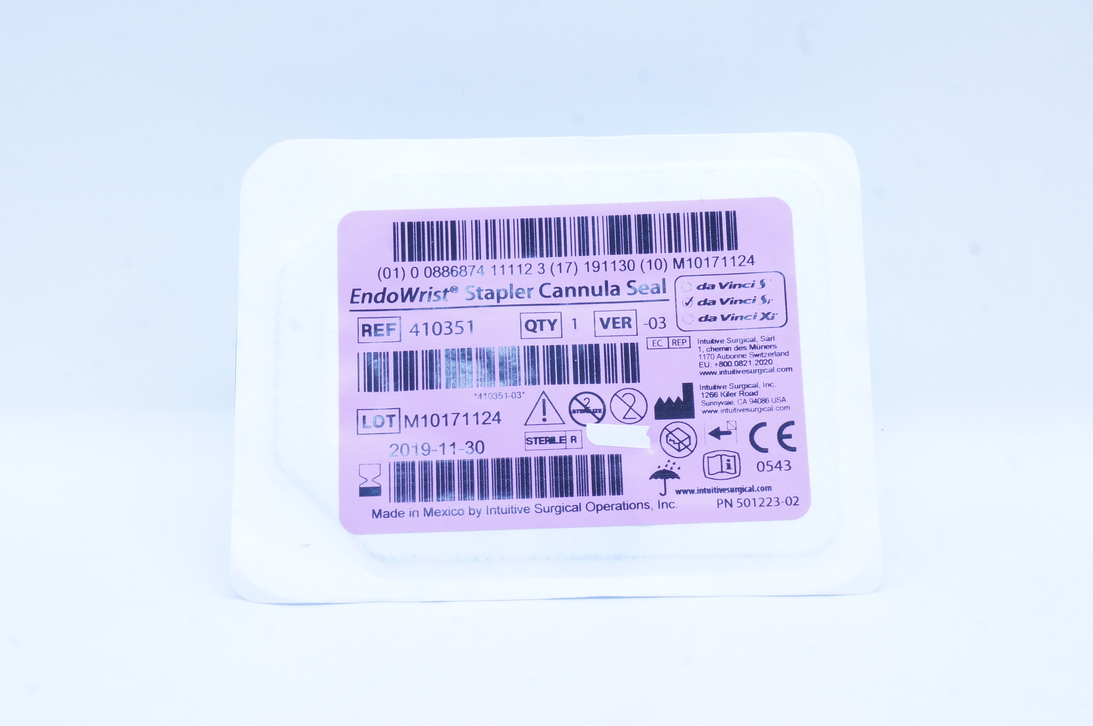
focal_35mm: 72
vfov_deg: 18.9
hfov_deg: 28.1
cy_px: 363
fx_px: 2184
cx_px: 546
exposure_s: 1/10
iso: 400
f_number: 14
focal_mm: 48
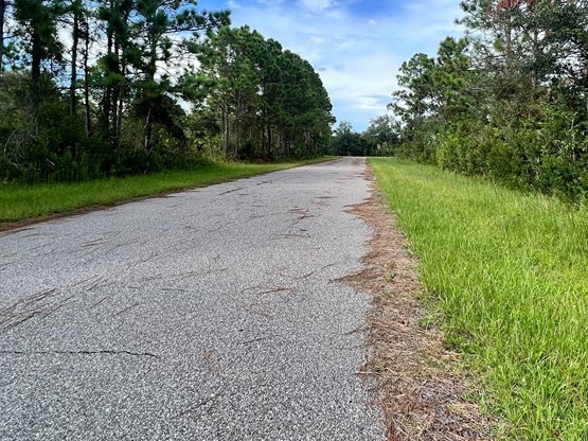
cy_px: 146
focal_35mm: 24
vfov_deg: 55.6
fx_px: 408
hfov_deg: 70.8
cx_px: 355
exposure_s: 1/978
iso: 32
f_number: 1.8
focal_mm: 1.57
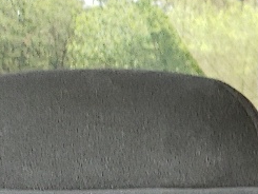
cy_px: 449
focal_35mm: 170
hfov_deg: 9.1
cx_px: 796
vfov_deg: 8.1
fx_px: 1268
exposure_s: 1/120
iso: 82
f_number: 1.5
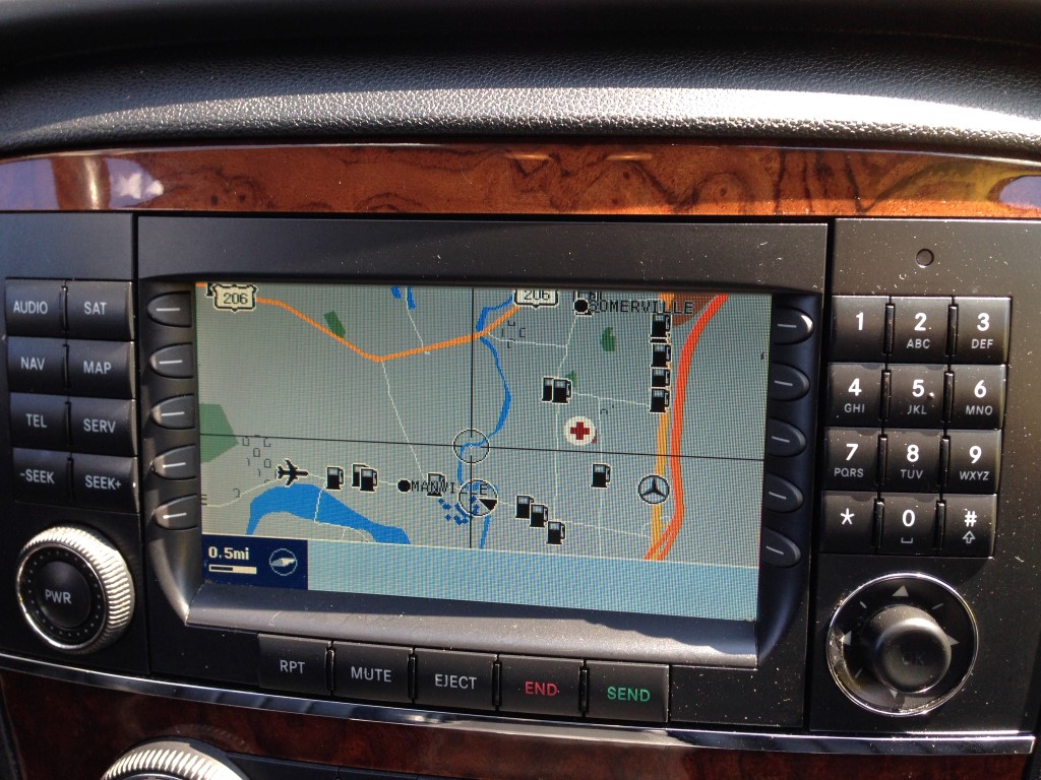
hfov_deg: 55.4
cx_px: 520
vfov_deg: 42.9
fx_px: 992
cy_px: 390
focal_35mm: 33
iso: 80
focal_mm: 4.12
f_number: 2.4
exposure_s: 1/120
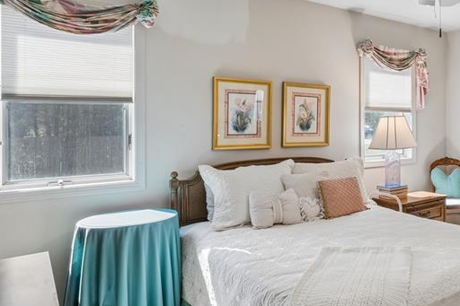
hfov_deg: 51.4
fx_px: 411
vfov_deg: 40.7
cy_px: 122
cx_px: 416
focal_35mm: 32
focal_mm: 16.1
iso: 400
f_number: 13
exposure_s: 1/15
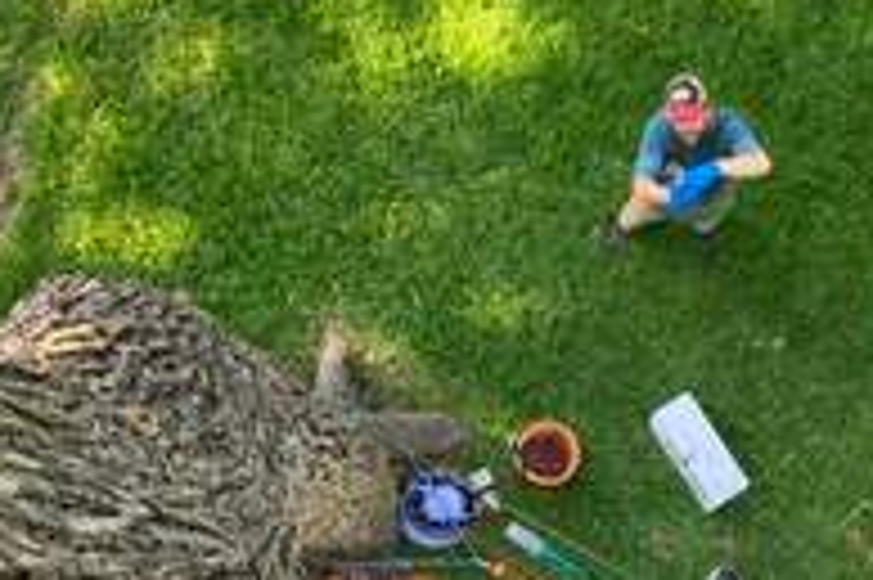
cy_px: 490
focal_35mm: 60
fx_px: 1454
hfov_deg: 33.1
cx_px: 585
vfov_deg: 22.2
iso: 32
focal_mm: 3.99
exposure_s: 1/172
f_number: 1.8
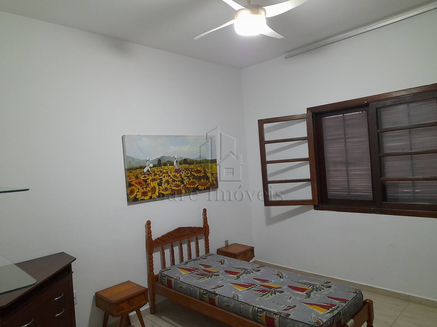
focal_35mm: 25
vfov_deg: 54.9
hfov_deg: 69.4
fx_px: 316
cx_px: 218
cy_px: 164
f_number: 2
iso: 320
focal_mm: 4.6
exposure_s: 1/30
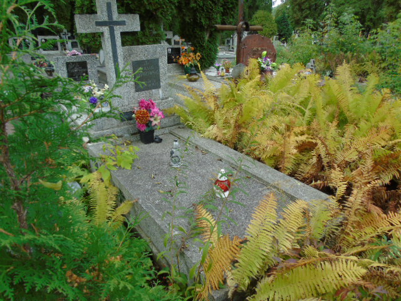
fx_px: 290
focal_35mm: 25
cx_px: 200
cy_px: 150
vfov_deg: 54.9
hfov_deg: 69.4
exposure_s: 1/125
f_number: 3.4
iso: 80
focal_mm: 4.4
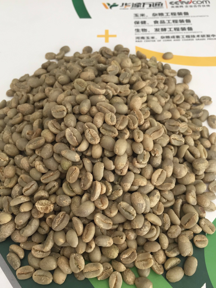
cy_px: 146
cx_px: 106
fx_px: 258
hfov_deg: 45.4
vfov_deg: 58.3
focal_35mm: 31
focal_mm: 4.15
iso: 64
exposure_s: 1/33
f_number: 2.2
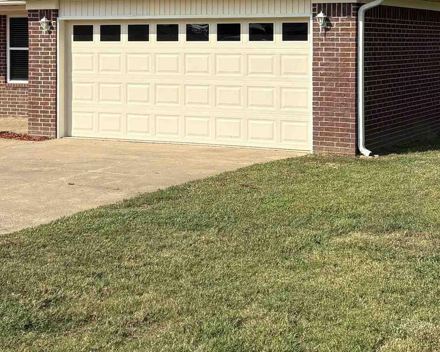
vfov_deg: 21.1
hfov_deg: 26.8
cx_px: 192
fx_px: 924
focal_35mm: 71
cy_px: 44
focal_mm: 5.96
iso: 50
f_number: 1.6
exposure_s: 1/3448
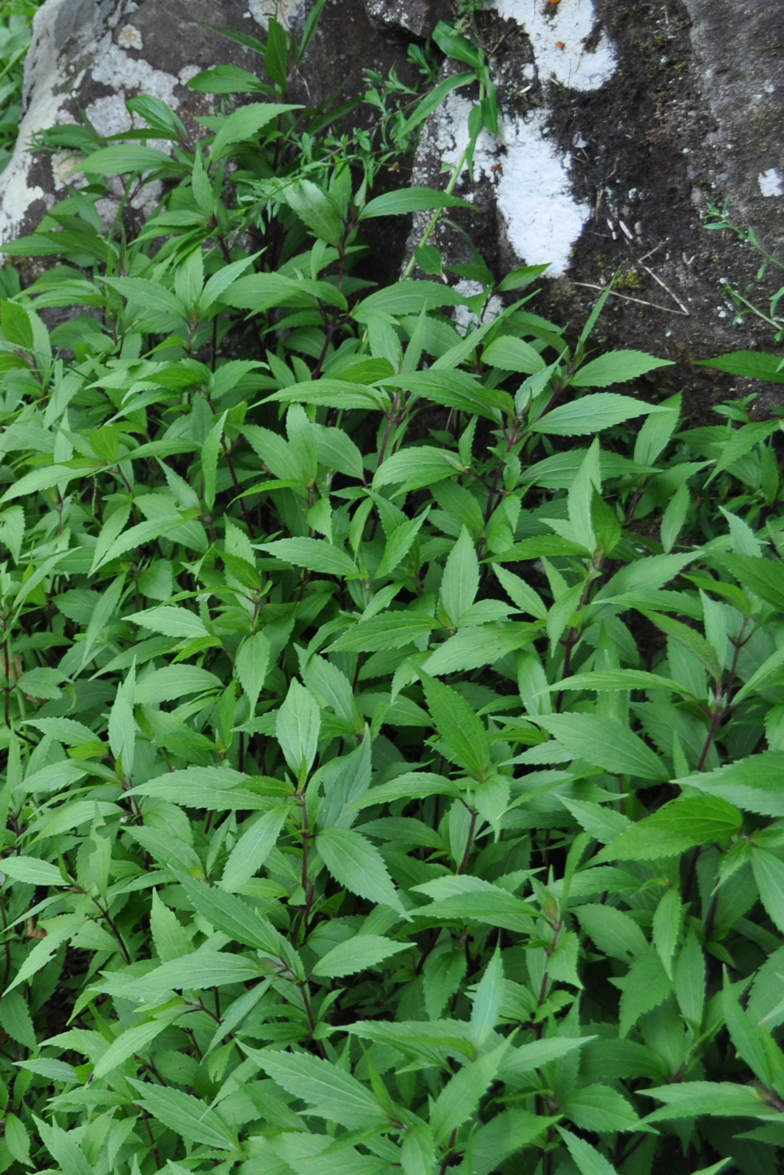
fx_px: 2449
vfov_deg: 27.0
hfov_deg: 16.7
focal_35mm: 75
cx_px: -356
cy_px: 499
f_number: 5.6
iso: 360
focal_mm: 24
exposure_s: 1/125
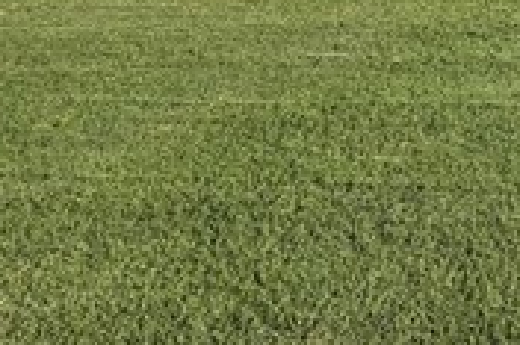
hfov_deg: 28.1
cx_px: 736
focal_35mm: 53
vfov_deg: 19.4
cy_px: -268
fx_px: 765
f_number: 2.2
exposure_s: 1/770
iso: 32
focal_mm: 2.22
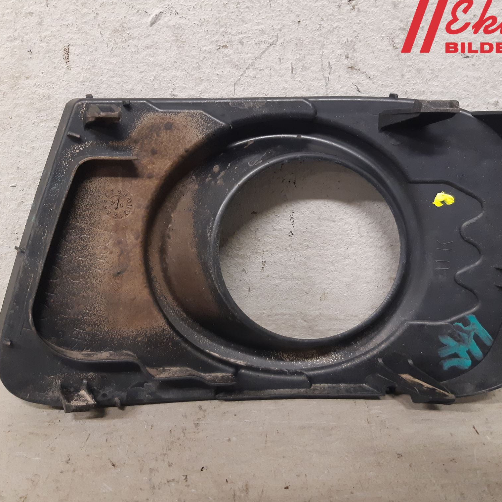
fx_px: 509
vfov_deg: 52.5
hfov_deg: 52.5
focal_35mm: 31
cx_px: 265
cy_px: 251
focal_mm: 3.93
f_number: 1.7
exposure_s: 1/30
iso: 250
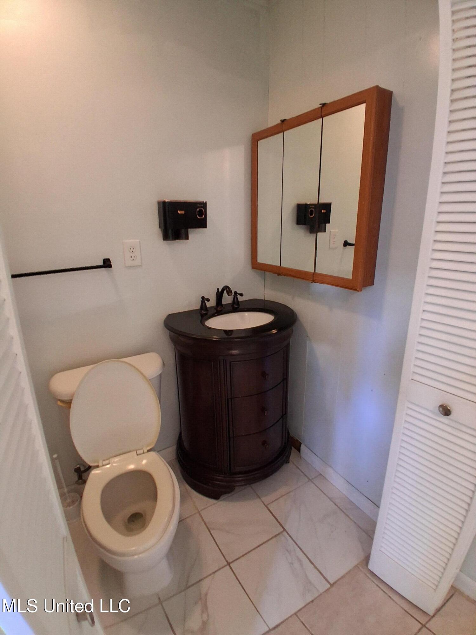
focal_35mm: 17
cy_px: 318
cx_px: 238
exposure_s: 1/40
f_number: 2.2
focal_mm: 1.4
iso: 400
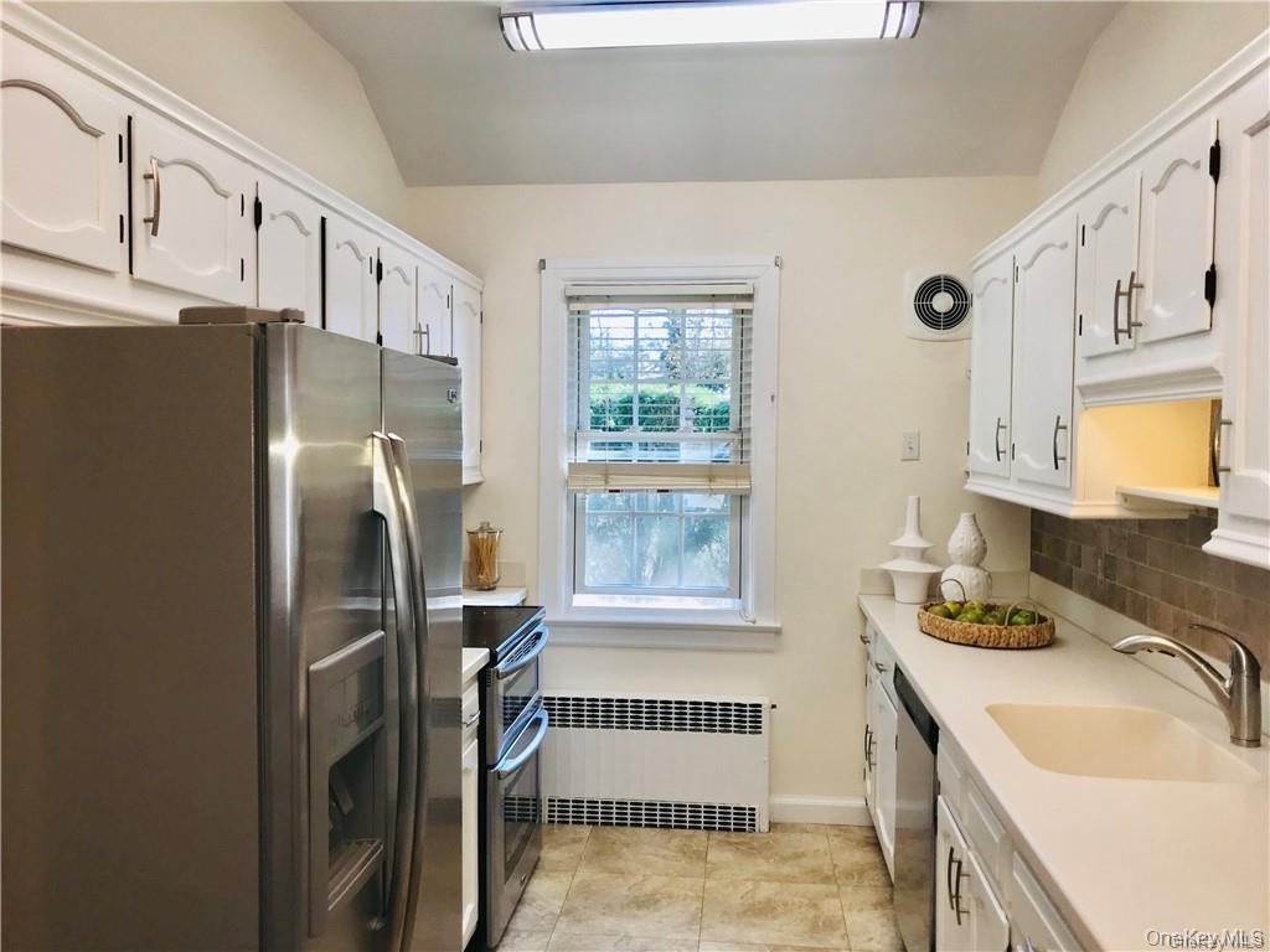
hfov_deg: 63.4
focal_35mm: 28
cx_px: 635
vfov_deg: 49.7
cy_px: 476
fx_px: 1027
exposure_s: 1/88
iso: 20
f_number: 1.8
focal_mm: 3.99
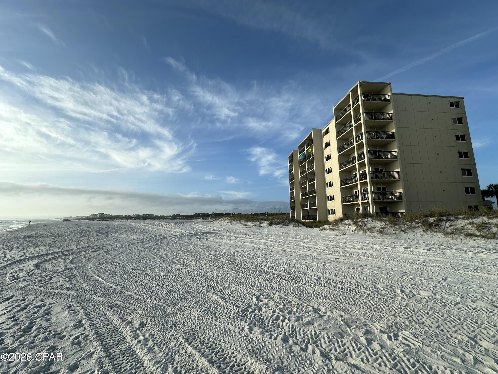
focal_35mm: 14
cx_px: 249
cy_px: 187
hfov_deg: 102.1
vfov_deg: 85.7
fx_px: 201
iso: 50
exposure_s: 1/2132
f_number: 2.2
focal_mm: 2.22
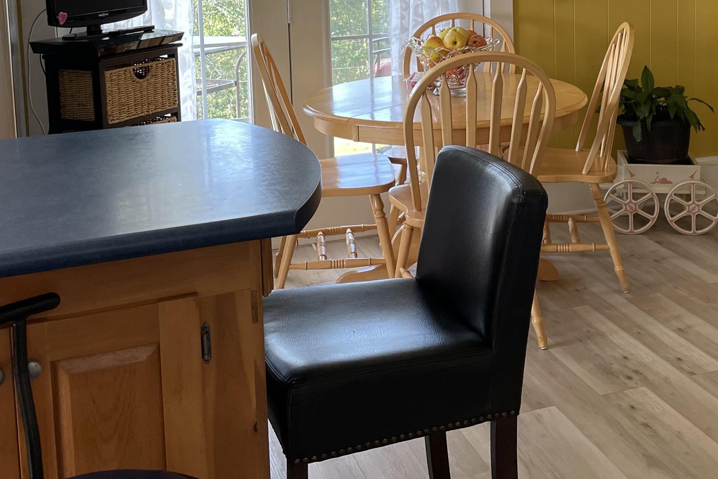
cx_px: 460
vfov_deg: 26.3
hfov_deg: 40.0
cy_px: 17
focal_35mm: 49
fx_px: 977
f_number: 1.6
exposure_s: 1/121
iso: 125
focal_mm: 4.2
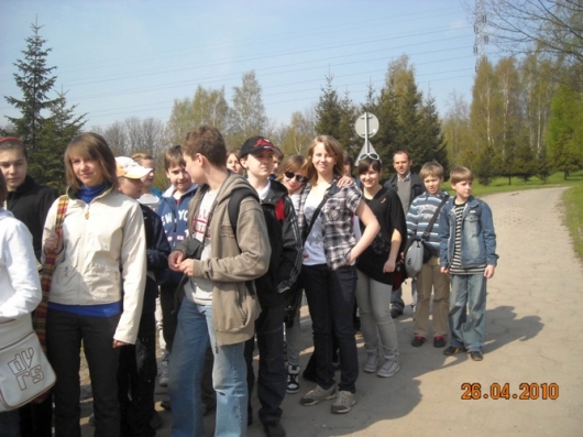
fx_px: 589
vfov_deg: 40.7
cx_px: 292
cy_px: 218
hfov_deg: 52.6
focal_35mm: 35
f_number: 5.6
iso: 64
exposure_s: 1/192
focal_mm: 5.7
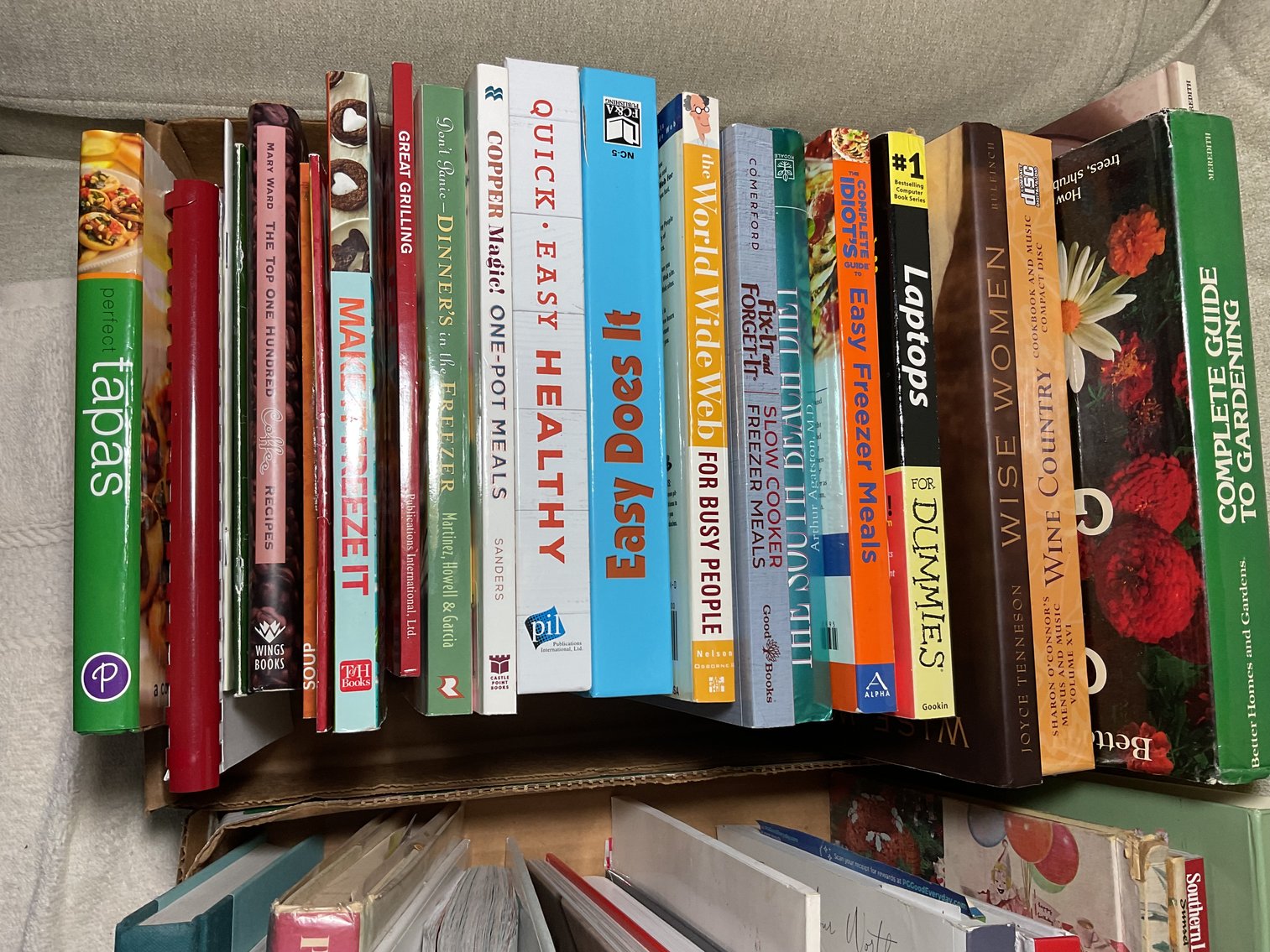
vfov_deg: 48.2
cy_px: 476
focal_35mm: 29
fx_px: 1064
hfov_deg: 61.7
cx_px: 635
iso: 50
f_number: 1.8
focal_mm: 3
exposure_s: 1/50
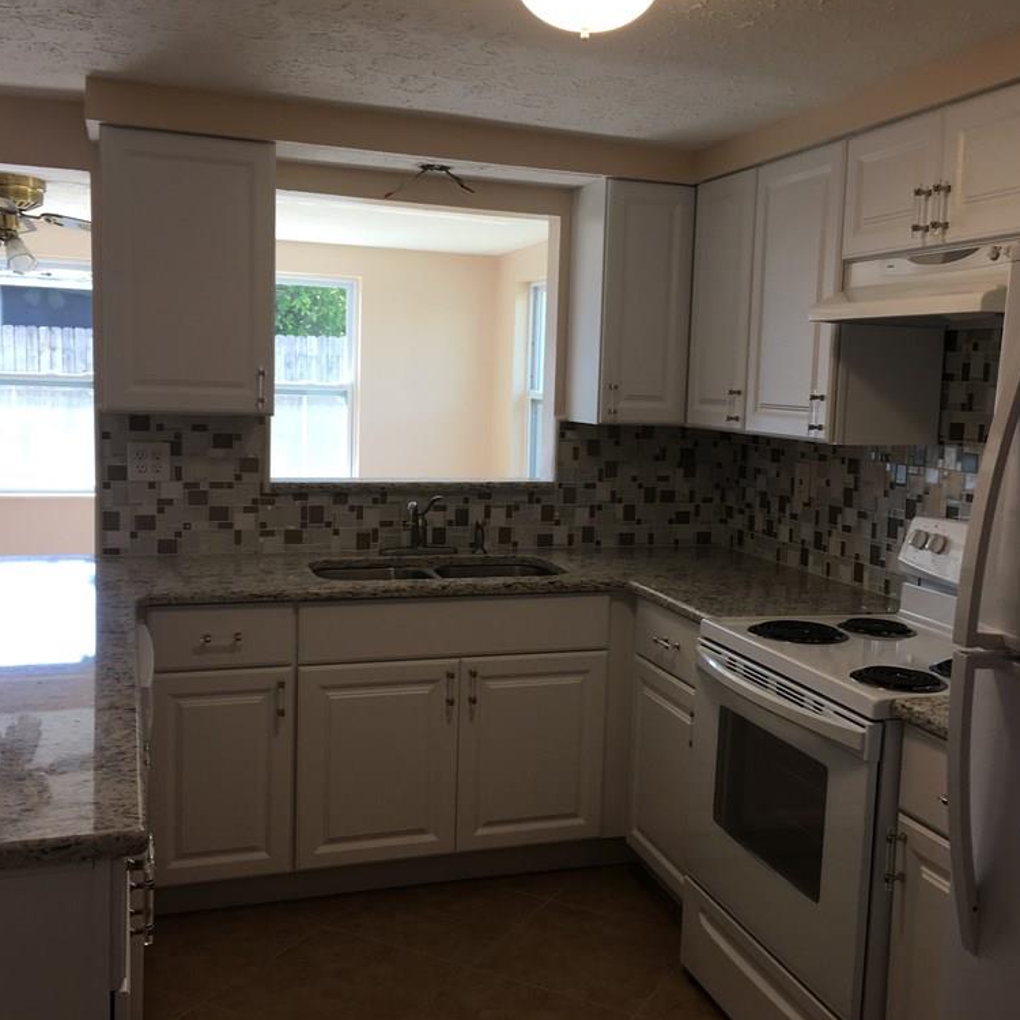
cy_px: 510
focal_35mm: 35
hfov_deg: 47.2
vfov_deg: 47.2
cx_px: 559
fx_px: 1167
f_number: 2.2
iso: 25
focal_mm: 4.15
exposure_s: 1/60
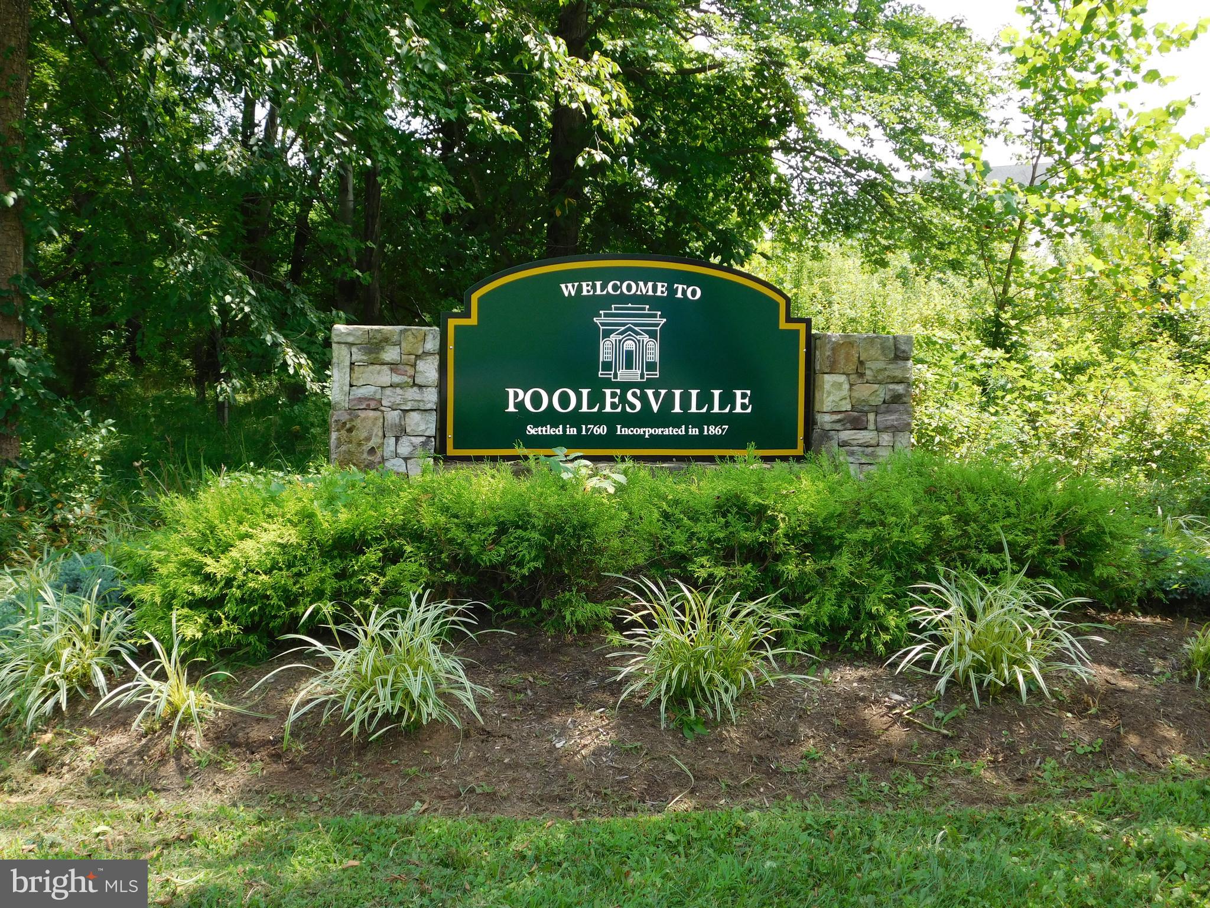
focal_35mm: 45
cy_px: 454
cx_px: 605
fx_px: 1573
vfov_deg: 32.2
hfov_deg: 42.1
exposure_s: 1/320
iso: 125
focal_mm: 8
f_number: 3.7
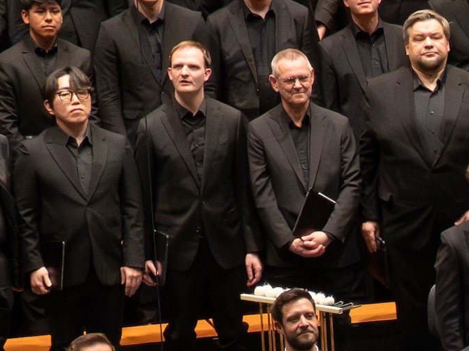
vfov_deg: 2.5
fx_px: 8060
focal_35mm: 595
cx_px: 1053
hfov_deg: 3.3
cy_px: 1223
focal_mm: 70
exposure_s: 1/200
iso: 4000
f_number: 7.1
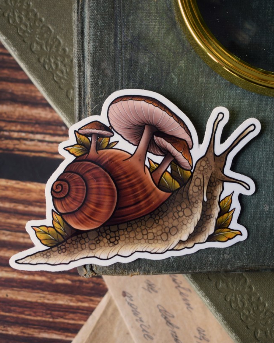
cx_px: 138
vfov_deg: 25.1
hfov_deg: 20.2
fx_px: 770
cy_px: 178
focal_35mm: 76
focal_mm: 38
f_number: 4.8
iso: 500
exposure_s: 1/60
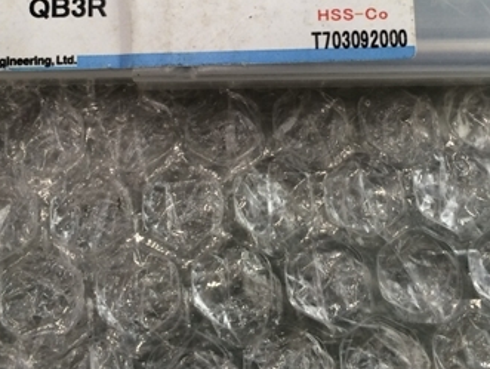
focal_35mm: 56
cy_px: 21
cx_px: 262
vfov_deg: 25.2
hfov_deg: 34.3
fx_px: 794
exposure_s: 1/30
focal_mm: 4.15
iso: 64
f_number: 2.2
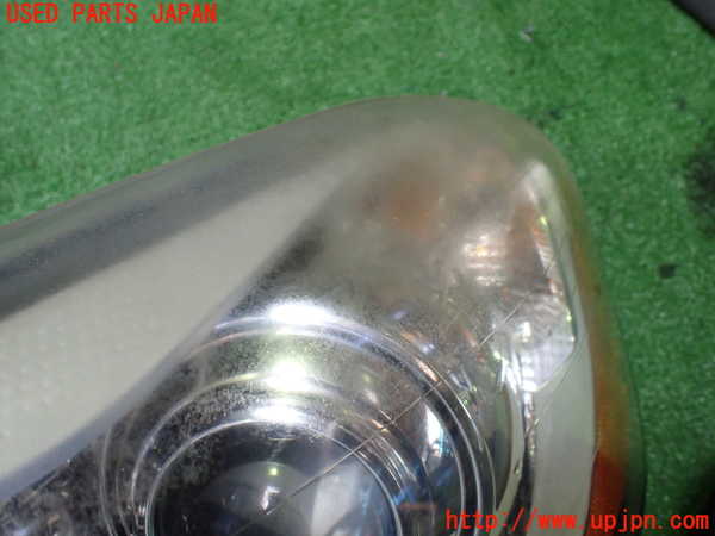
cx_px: 358
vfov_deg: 46.8
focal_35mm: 30
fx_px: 620
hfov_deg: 60.0
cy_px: 268
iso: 640
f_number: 2.3
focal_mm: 5.4
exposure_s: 1/125
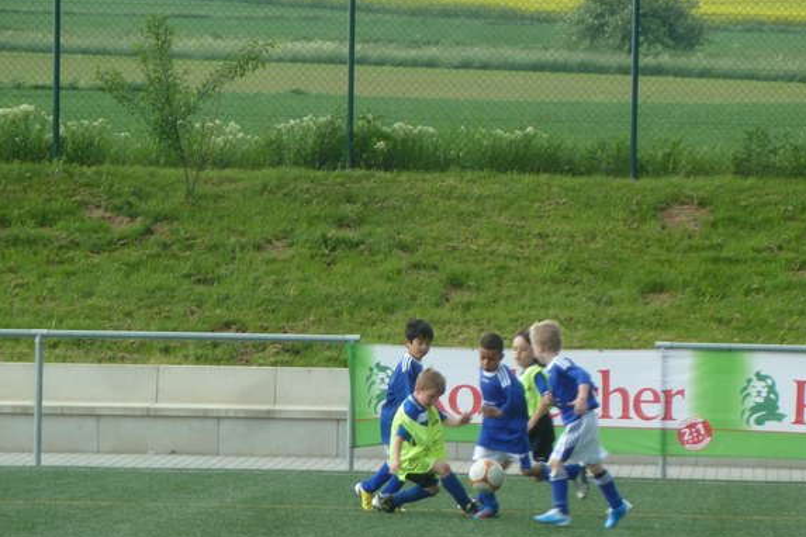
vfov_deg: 3.6
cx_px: 324
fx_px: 8529
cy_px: 316
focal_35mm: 381
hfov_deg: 5.4
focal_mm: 49.2
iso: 160
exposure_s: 1/125
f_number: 4.9
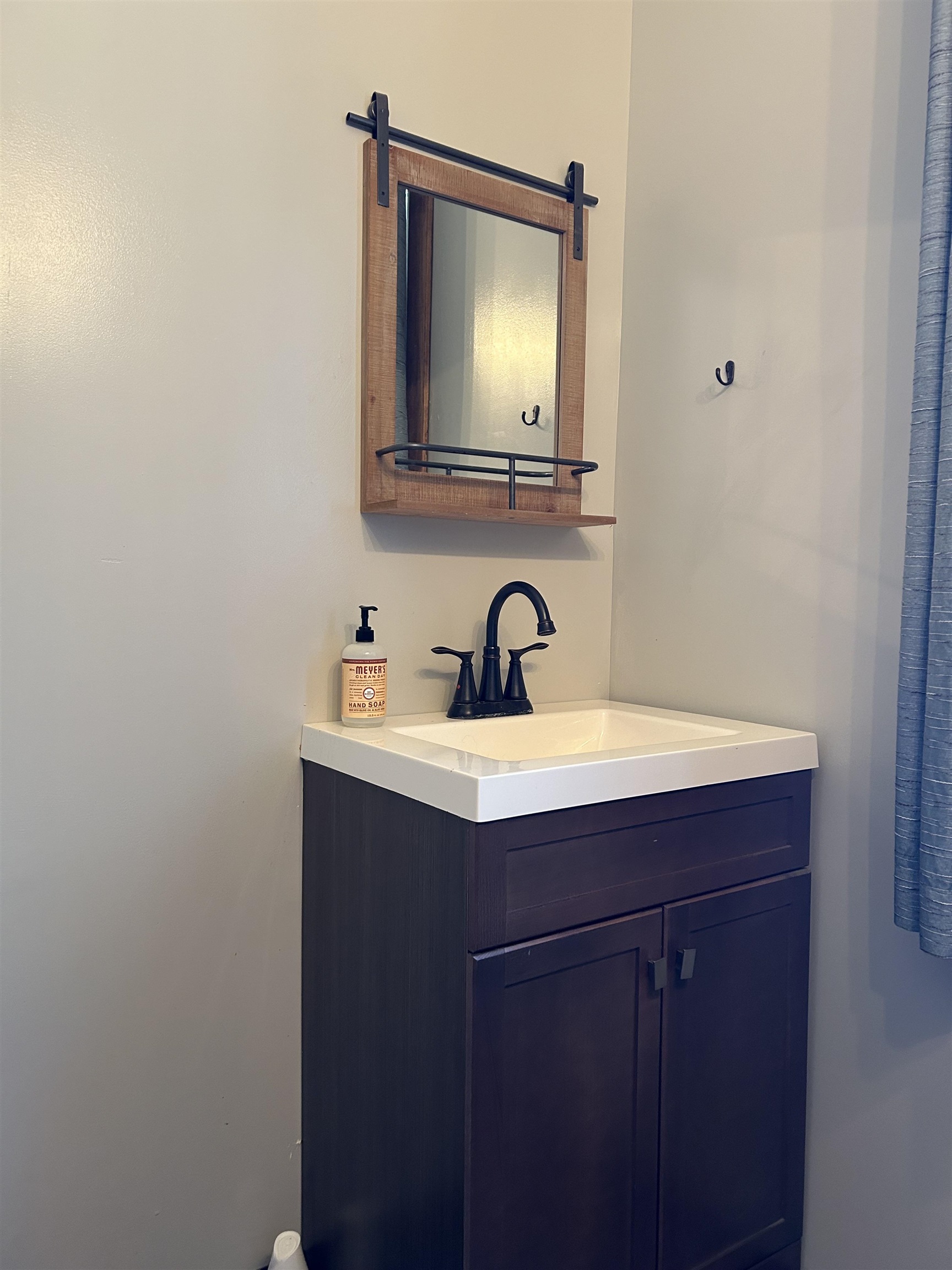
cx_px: 476
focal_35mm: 26
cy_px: 635
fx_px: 953
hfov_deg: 53.1
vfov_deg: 67.3
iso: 250
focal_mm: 5.7
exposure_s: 1/60
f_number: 1.5
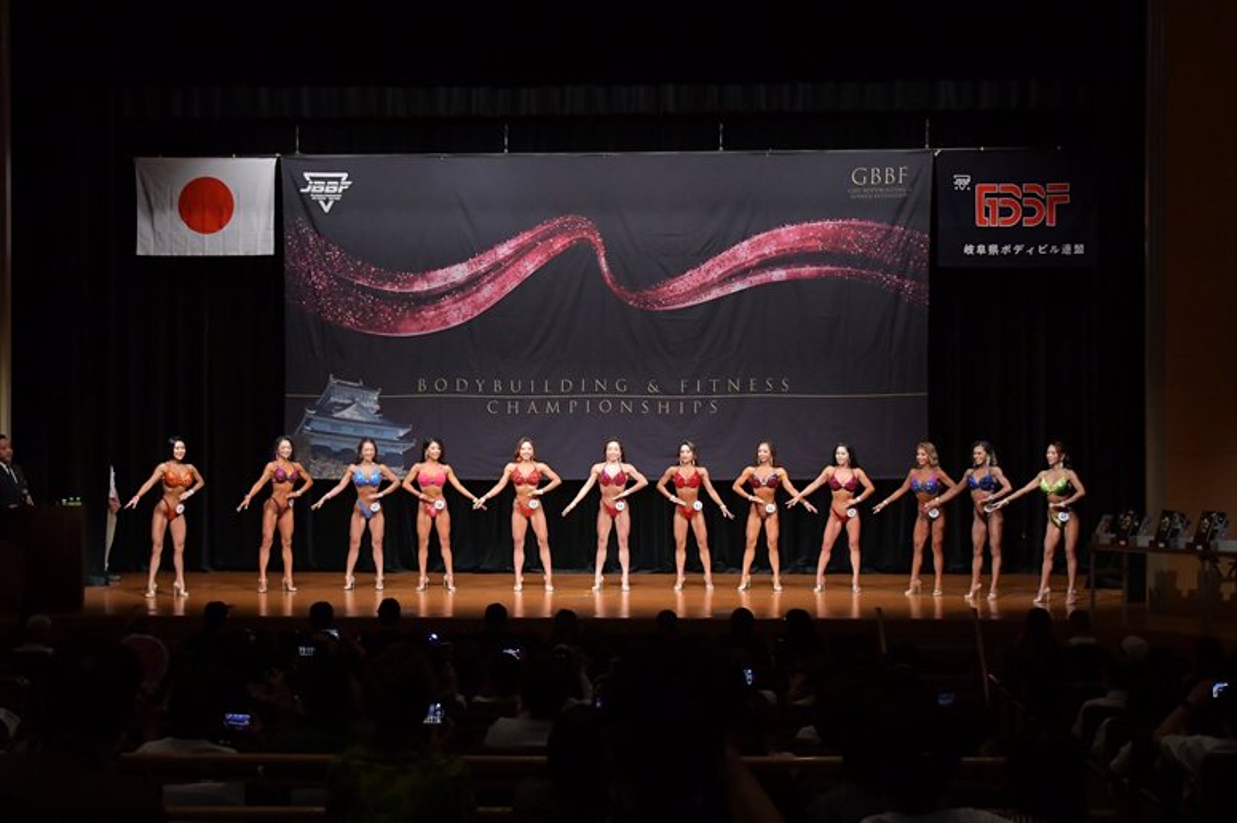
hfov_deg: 31.9
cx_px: 618
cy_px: 412
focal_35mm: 63
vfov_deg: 21.6
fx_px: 2164
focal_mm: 42
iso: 5000
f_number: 5.6
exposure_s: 1/400
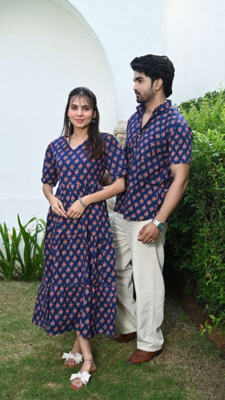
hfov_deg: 27.7
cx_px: 115
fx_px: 456
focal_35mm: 43
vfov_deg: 47.4
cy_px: 196
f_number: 5.6
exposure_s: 1/160
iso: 250
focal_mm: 40
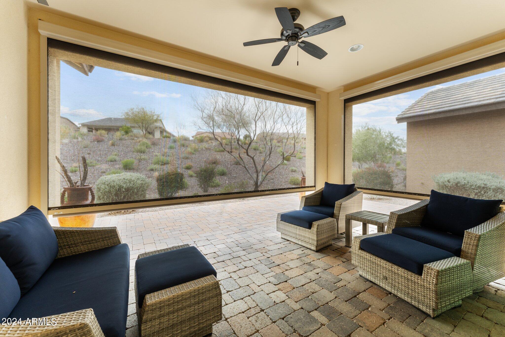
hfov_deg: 104.3
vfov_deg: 81.2
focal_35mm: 14
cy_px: 168
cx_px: 252
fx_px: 196
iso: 400
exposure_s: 1/15
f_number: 8
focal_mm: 14
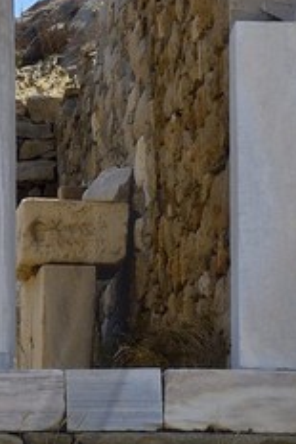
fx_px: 3731
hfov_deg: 4.4
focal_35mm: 303
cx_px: -435
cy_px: 166
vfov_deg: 6.8
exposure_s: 1/320
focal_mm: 44
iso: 200
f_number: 11
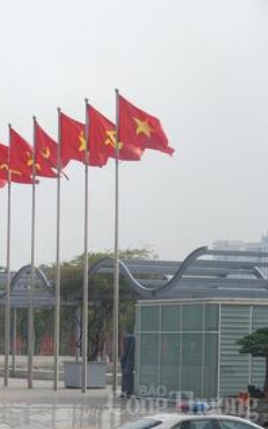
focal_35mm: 132
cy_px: 214
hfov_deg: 9.8
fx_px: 1541
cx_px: -54
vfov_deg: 15.9
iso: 64
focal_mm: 57
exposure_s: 1/320
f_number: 5
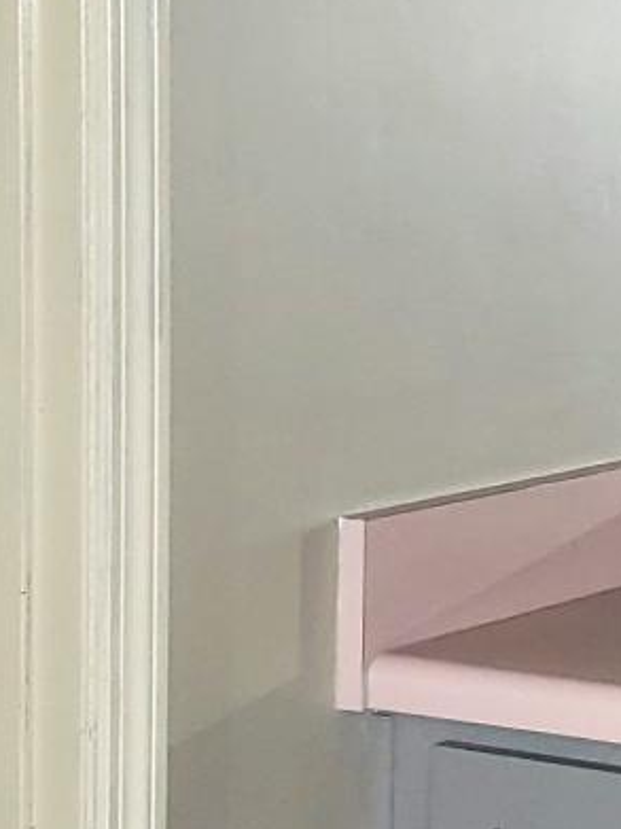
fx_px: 3183
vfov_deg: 14.8
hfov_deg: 10.9
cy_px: 329
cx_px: 763
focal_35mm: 133
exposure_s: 1/20
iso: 125
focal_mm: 4.3
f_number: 1.5
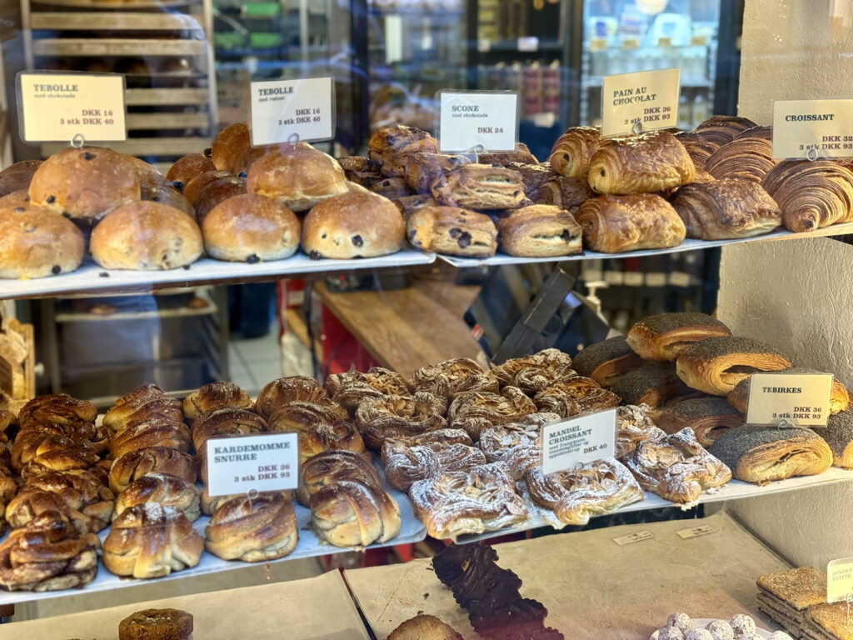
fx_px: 1183
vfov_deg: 30.3
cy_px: 320
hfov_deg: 39.7
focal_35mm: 48
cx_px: 426
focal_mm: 6.76
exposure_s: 1/50
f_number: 1.78
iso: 160
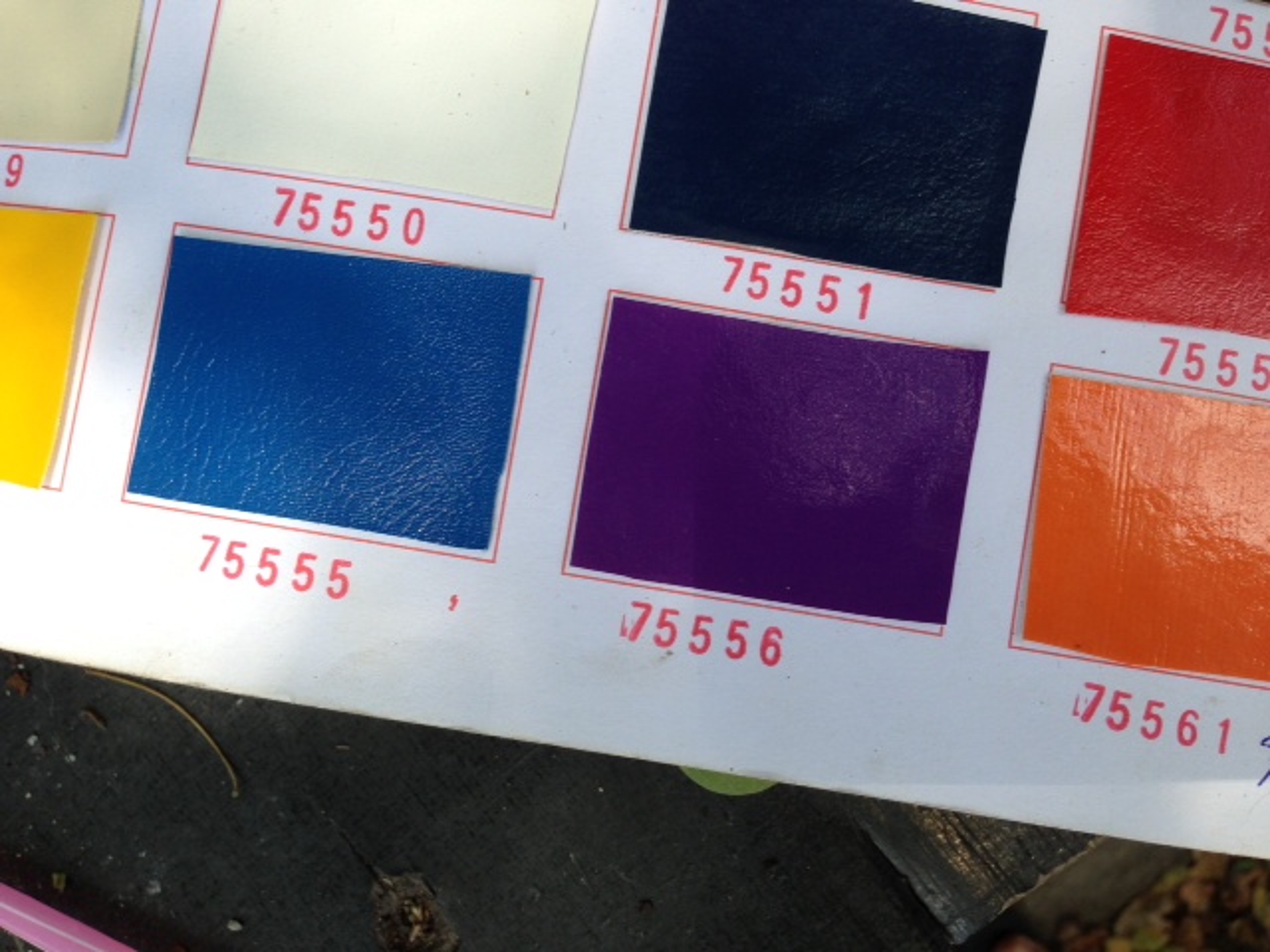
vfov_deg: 42.9
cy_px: 476
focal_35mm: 33
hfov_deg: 55.4
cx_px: 635
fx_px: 1211
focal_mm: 4.13
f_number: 2.4
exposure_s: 1/227
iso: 50
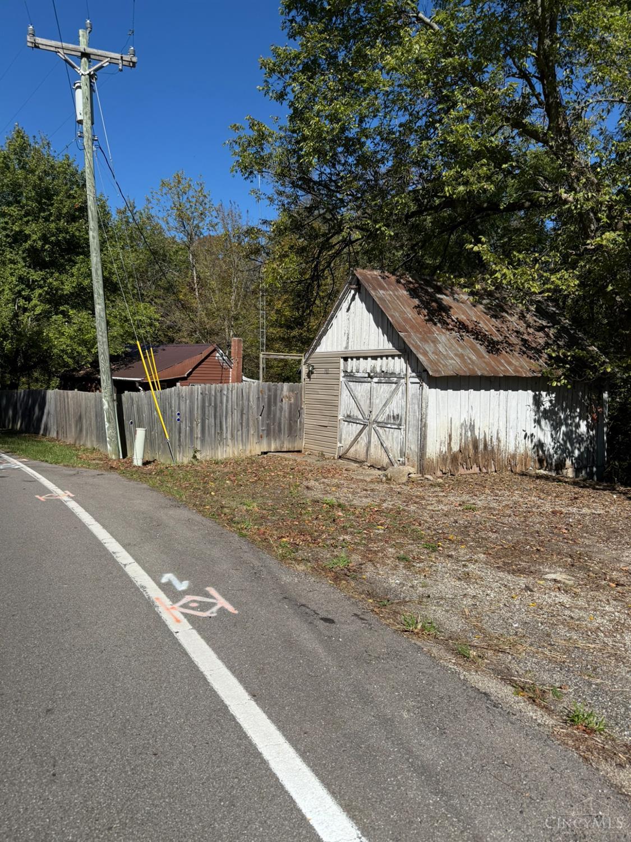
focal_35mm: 24
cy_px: 421
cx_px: 316
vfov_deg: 71.6
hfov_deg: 56.8
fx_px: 583
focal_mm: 6.76
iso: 100
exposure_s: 1/8130
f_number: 1.78
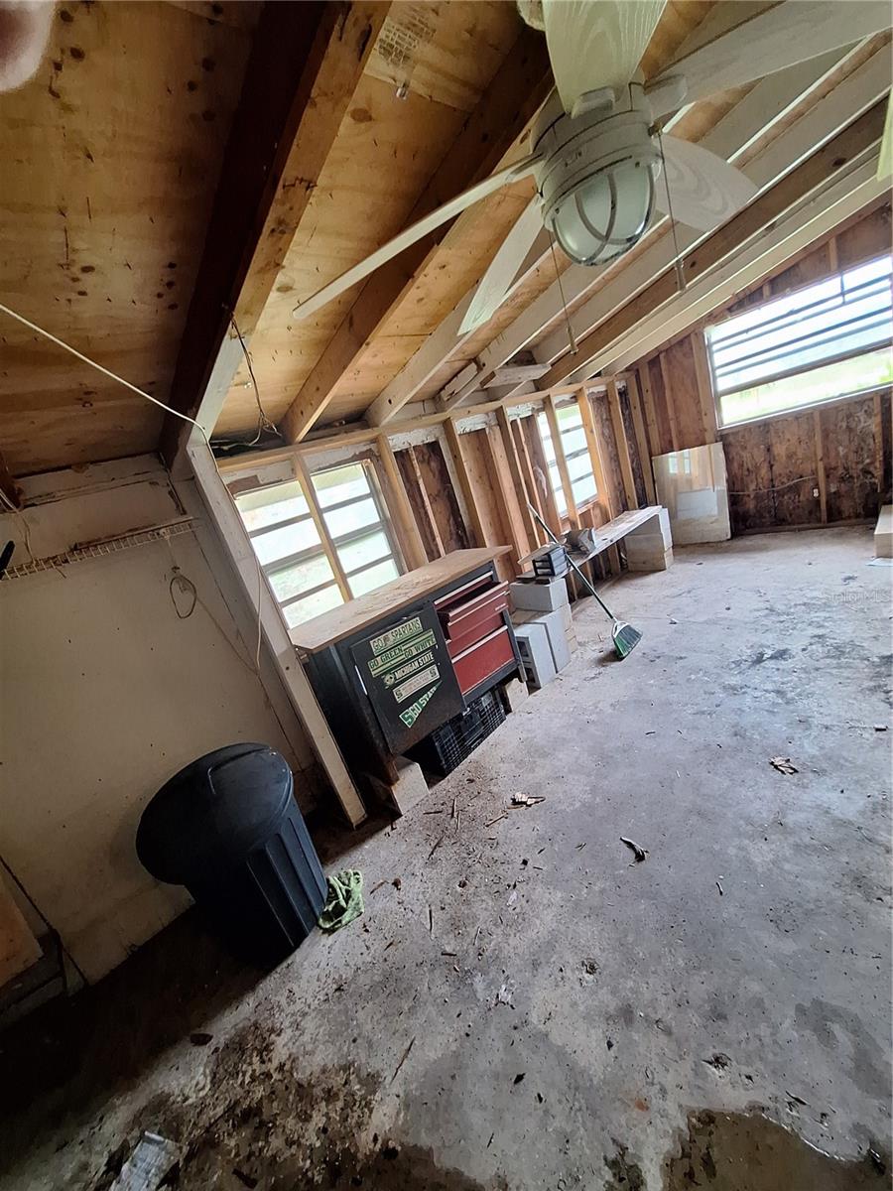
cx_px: 446
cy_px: 596
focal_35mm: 13
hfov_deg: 89.9
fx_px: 447
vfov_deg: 106.2
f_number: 2.2
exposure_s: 1/30
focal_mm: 1.74
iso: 200
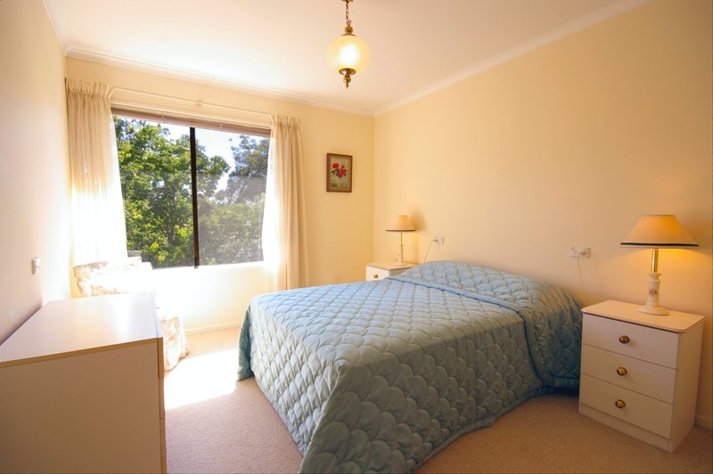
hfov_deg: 95.0
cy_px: 237
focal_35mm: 16
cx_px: 356
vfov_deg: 72.0
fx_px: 327
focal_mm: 11
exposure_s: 1/60
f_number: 9.5
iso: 200
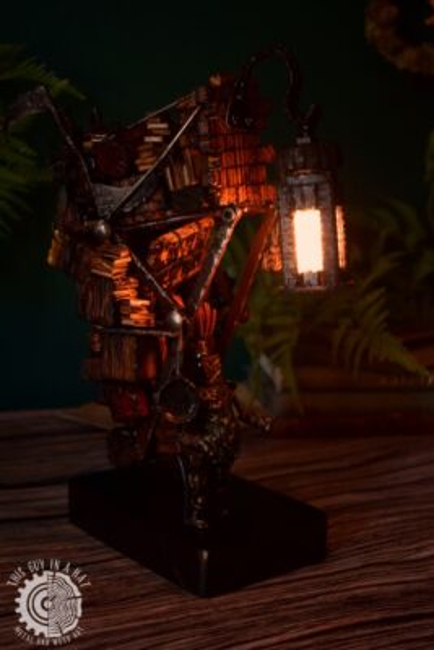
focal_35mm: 51
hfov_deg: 26.5
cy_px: 325
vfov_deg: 38.9
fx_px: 921
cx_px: 217
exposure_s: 1/30
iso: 1600
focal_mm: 34
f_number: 4.5
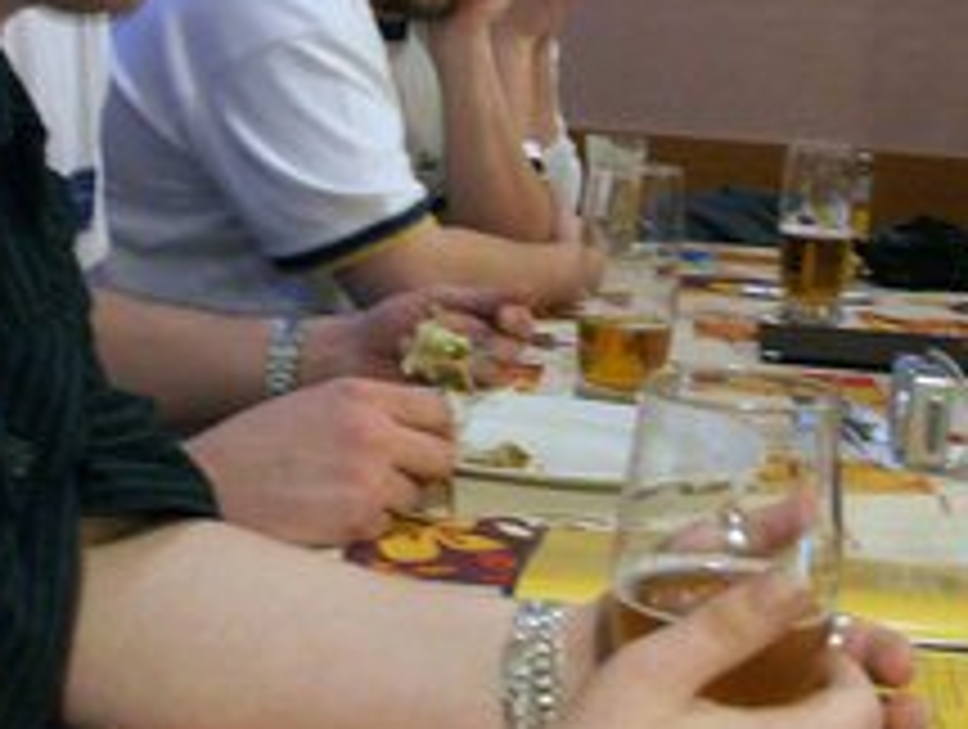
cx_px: 486
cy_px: 160
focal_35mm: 65
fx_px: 1821
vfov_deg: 22.4
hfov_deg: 29.8
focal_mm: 7.2
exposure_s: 1/2.5
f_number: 2.8
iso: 200
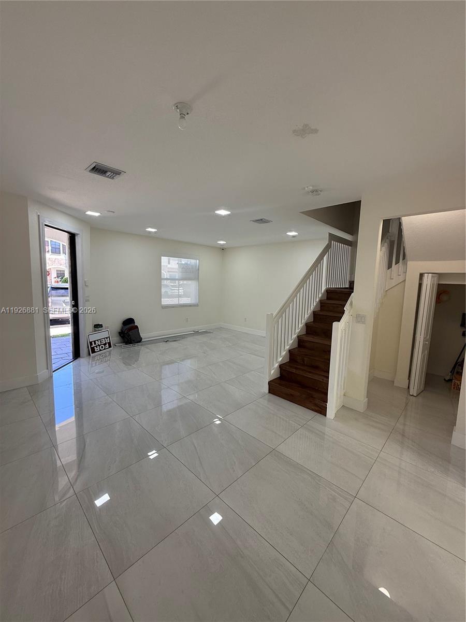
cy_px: 311
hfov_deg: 85.7
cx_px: 233
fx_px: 251
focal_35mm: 14
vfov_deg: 102.1
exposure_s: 1/99
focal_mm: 2.22
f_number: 2.2
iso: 64
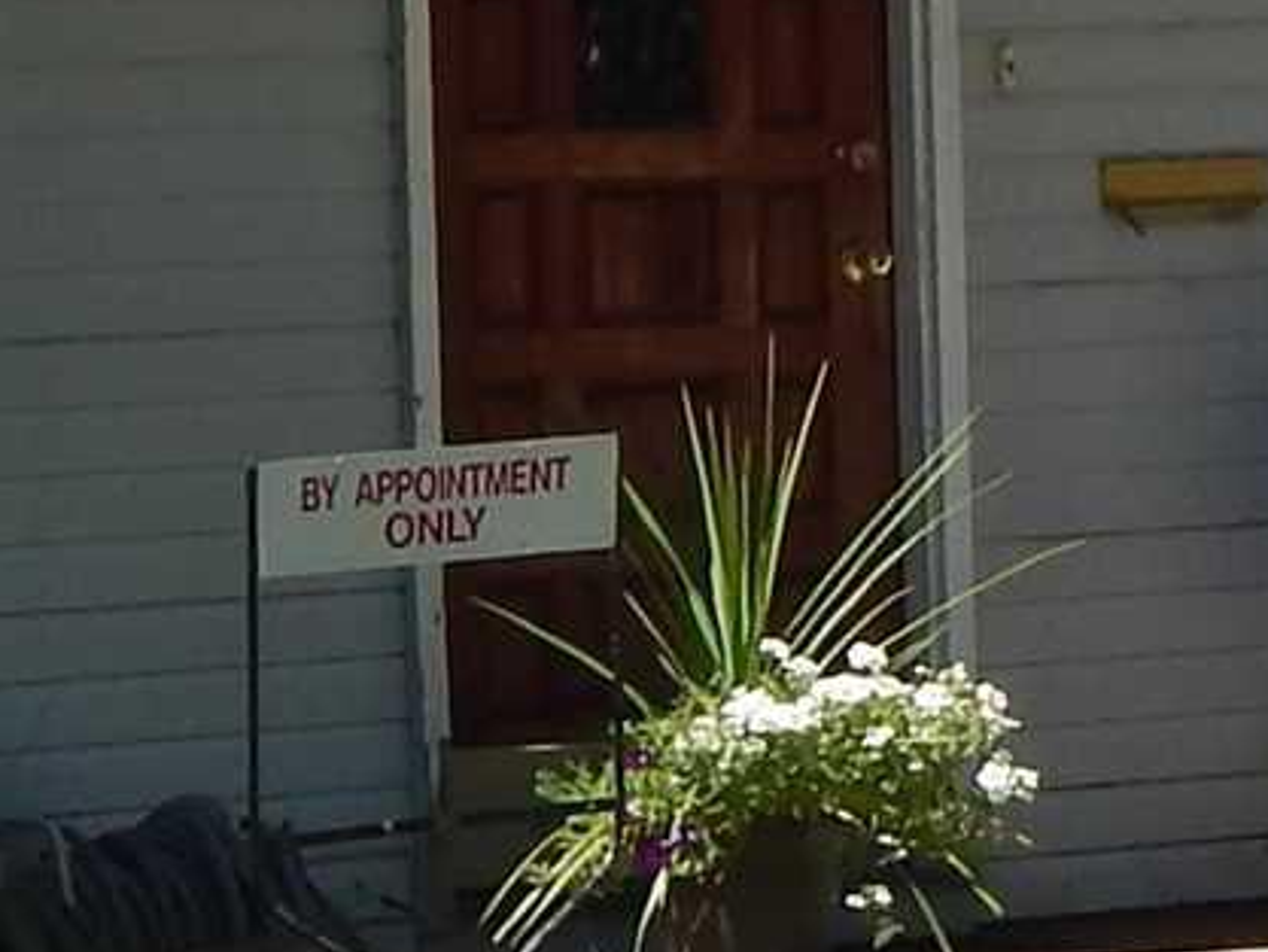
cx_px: 2472
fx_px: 13227
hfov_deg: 5.4
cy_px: 596
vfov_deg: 4.1
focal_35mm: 361
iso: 125
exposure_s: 1/1000
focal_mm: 8.6
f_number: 3.7
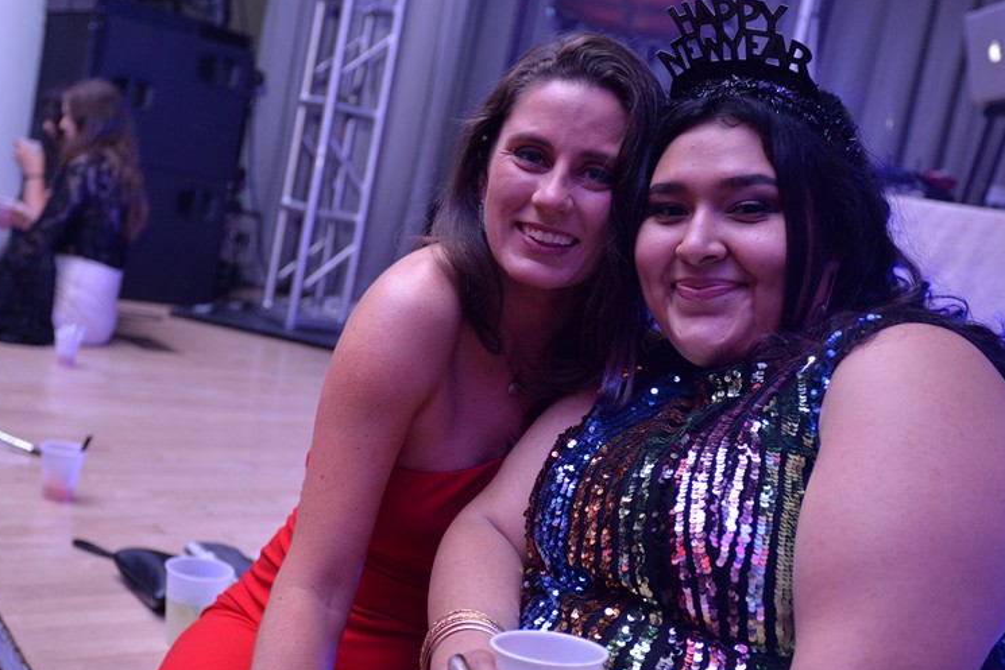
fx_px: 1312
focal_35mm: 47
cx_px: 525
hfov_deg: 41.9
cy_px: 358
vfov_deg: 28.7
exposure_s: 1/50
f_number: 3.5
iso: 2000
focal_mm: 35
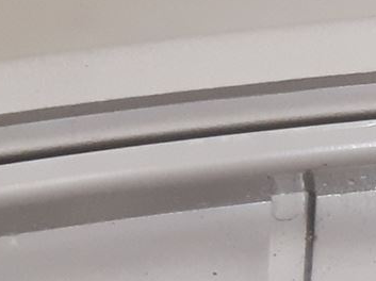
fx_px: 1638
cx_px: 804
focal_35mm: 151
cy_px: 282
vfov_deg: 9.7
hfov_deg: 11.5
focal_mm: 3.93
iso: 200
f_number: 1.7
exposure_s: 1/50
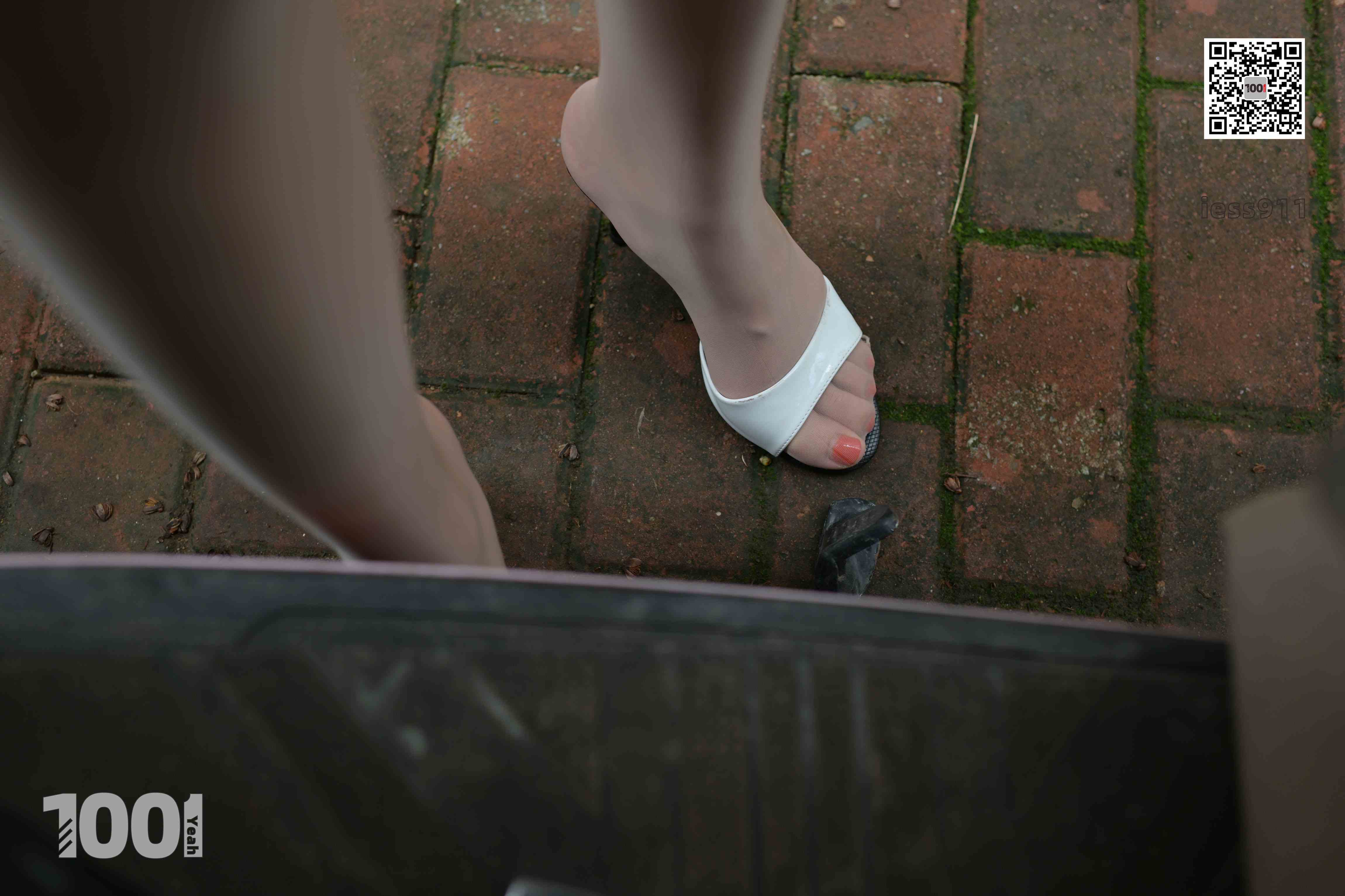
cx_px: 672
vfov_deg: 37.9
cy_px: 448
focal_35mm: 35
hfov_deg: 54.4
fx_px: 1308
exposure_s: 1/160
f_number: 3.2
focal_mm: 35
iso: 80
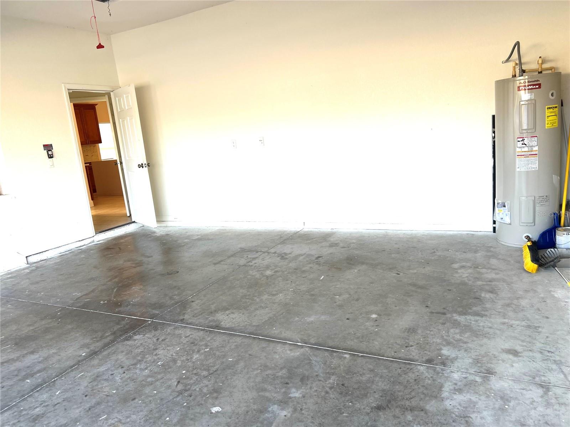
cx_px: 285
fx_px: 428
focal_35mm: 26
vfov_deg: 53.1
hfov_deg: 67.3
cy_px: 214
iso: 32
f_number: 1.5
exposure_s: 1/137
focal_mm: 5.7
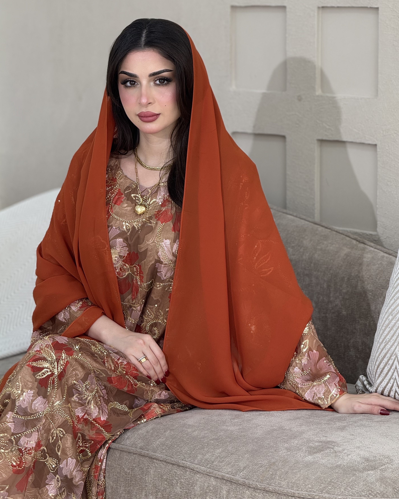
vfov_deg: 14.4
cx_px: 211
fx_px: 1978
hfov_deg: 11.5
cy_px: 215
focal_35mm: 134
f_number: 2.8
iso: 64
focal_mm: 15.66
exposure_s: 1/151
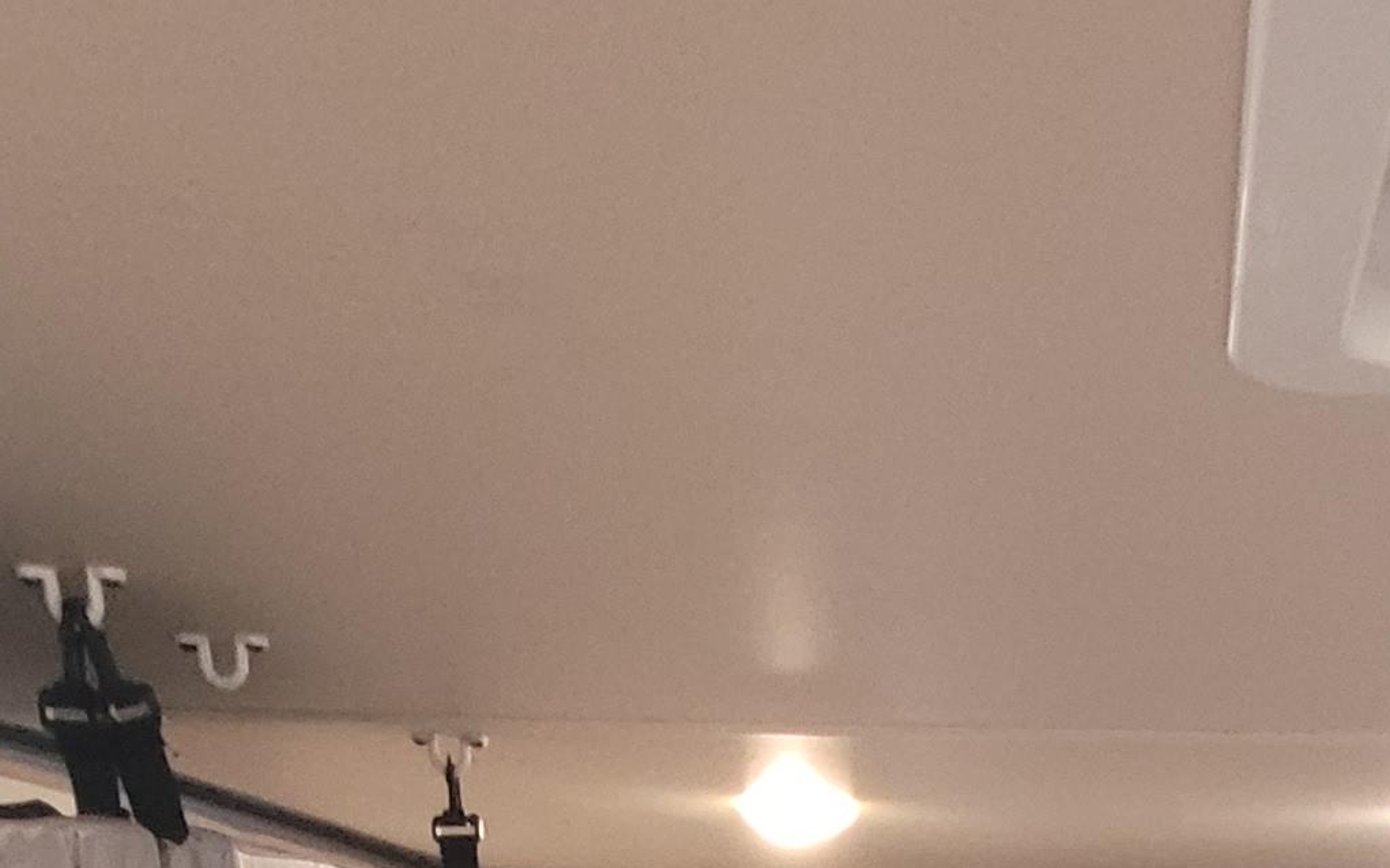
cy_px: 1801
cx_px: 1122
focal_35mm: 54
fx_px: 2046
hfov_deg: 36.2
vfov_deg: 16.8
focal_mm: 1.74
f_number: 2.2
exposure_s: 1/30
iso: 500
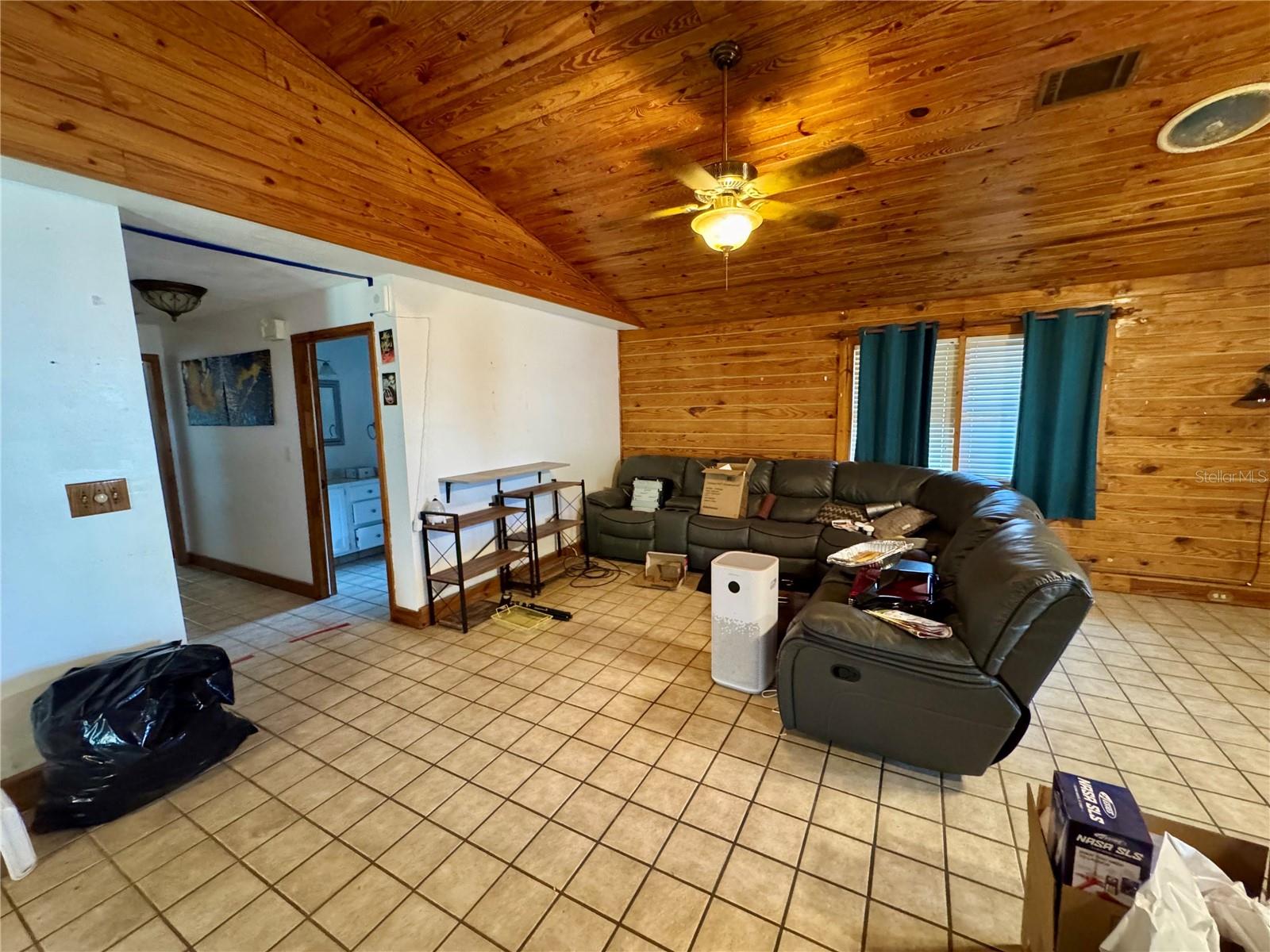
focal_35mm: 14
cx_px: 635
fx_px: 514
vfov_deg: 85.7
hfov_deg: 102.1
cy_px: 476
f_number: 2.2
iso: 1000
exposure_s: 1/60
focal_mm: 2.22
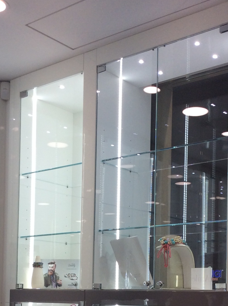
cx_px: 118
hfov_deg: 23.6
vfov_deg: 30.0
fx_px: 546
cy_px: 270
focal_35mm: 62
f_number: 2.4
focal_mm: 3.3
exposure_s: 1/198
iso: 32
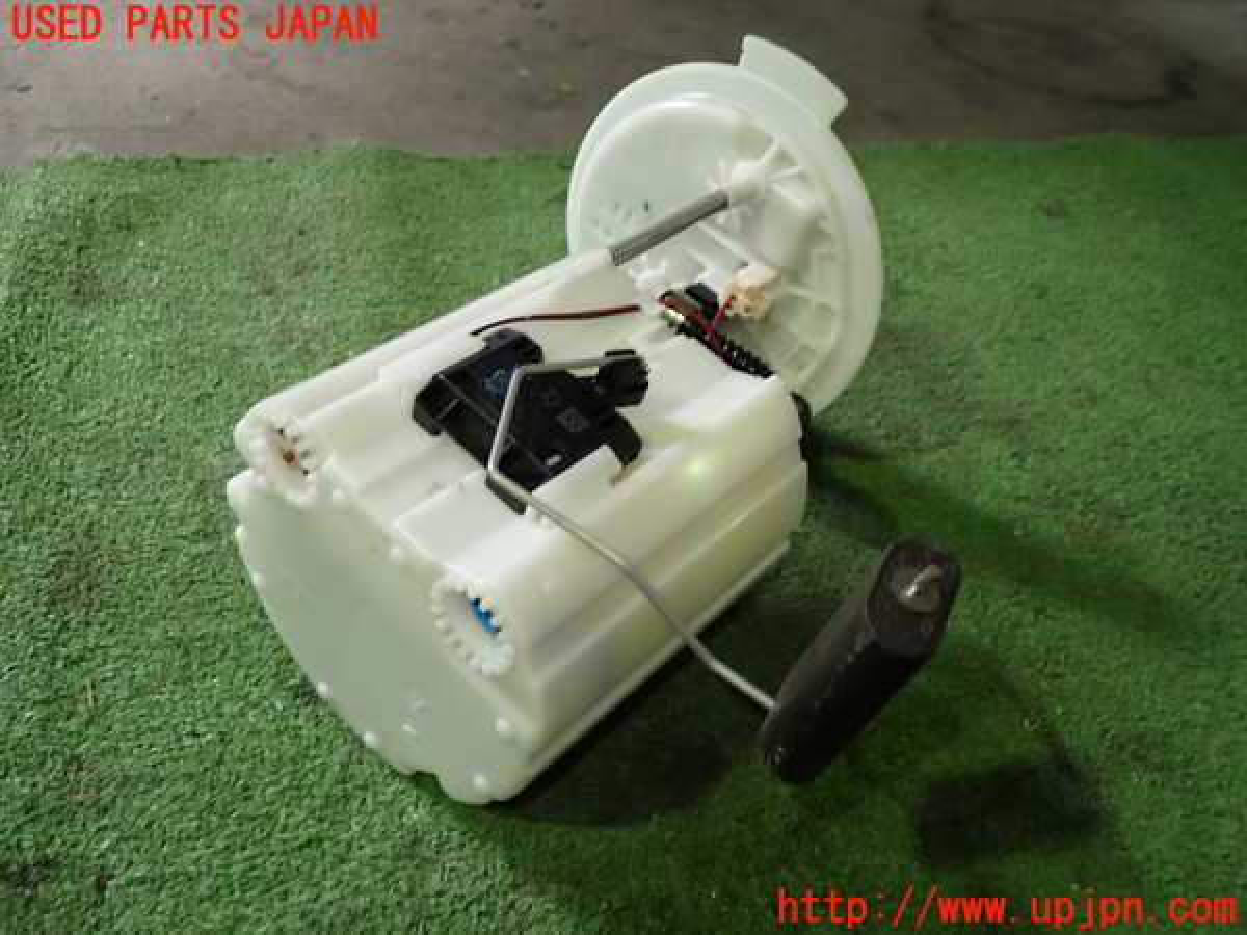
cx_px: 624
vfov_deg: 46.8
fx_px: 1081
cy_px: 468
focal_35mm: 30
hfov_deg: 60.0
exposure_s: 1/40
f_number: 2.3
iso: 200
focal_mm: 5.4
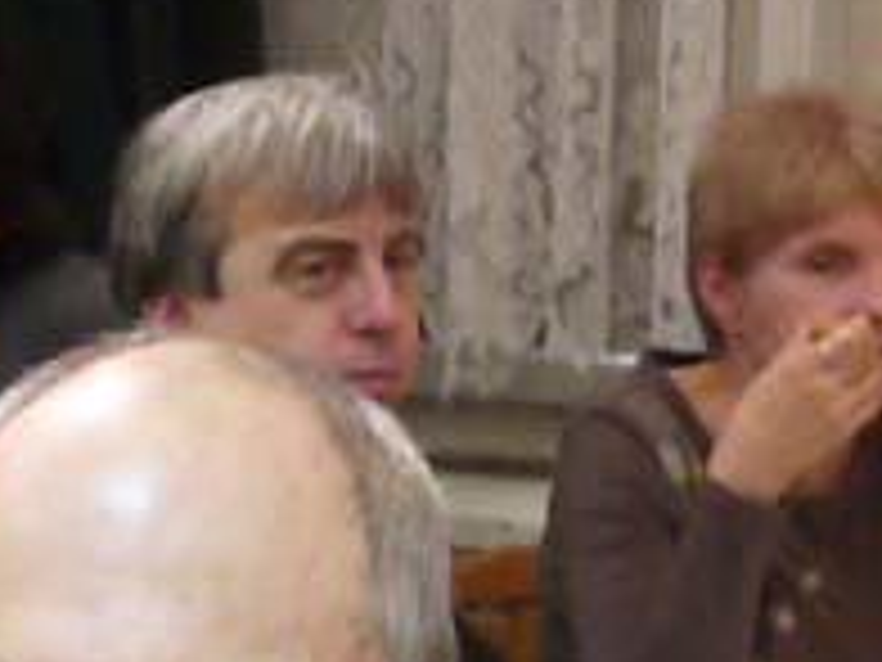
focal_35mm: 157
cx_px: 238
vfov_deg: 9.2
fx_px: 4000
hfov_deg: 12.6
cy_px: 1049
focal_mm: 7.9
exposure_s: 1/30
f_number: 3
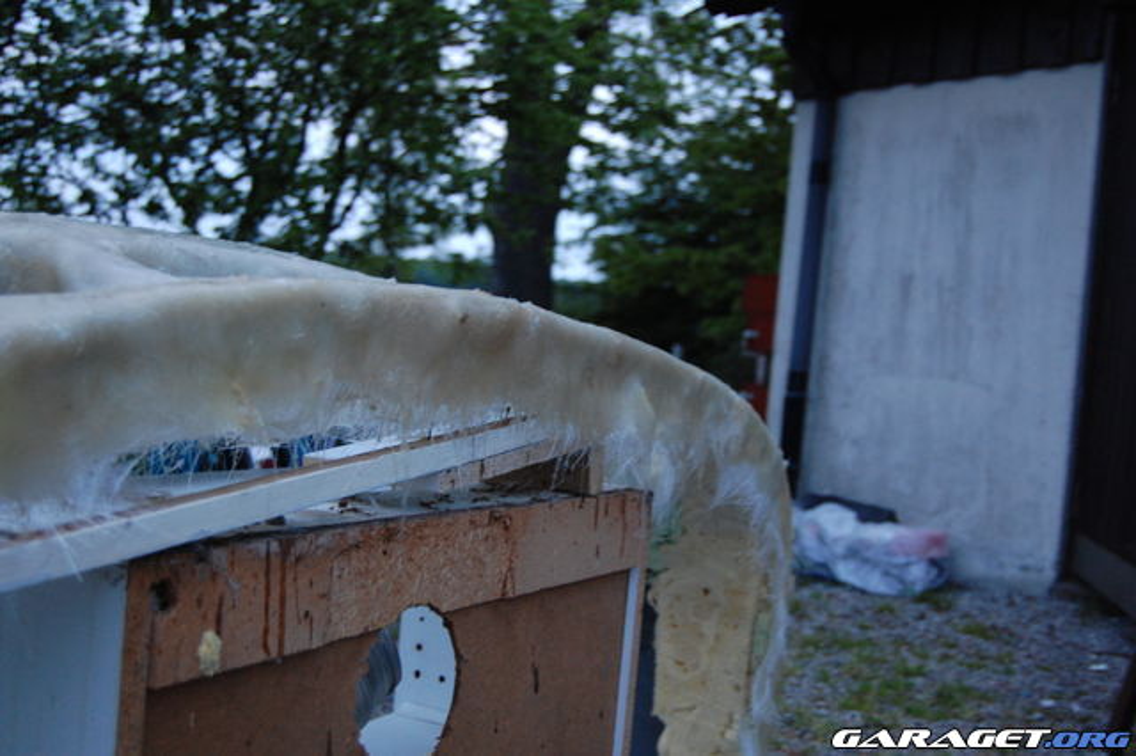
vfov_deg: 34.2
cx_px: 568
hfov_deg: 49.6
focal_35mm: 39
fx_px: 1230
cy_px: 378
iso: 800
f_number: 4.2
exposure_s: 1/8
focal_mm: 26
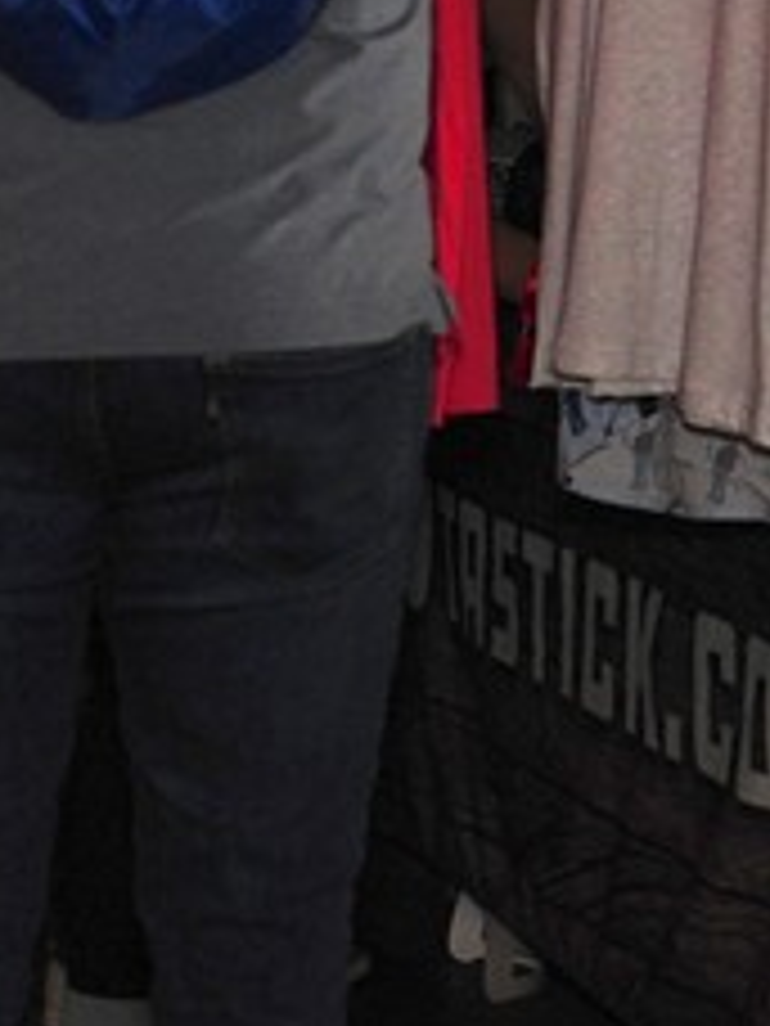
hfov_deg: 8.9
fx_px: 4745
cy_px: -187
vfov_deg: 12.1
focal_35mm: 160
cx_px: 1301
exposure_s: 1/160
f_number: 4
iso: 1250
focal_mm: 38
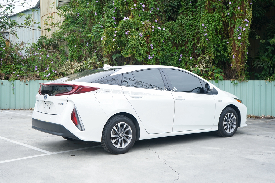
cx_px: 138
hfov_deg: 45.4
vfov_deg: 31.2
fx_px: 328
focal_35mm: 43
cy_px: 92
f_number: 4.5
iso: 100
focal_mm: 43
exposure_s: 1/80
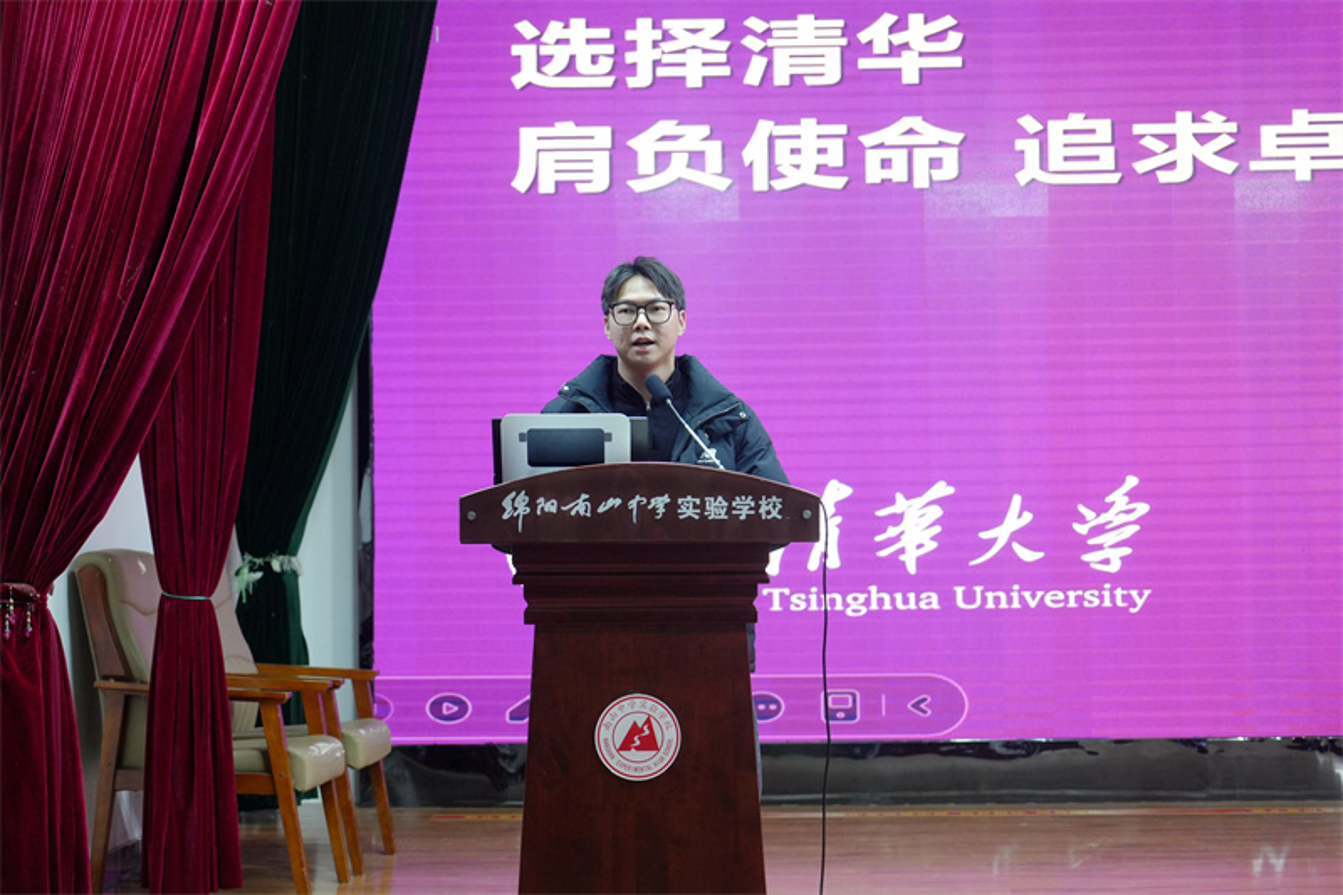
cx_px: 672
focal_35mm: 60
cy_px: 448
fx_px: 2238
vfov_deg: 22.6
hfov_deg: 33.4
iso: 2000
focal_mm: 60
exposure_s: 1/160
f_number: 4
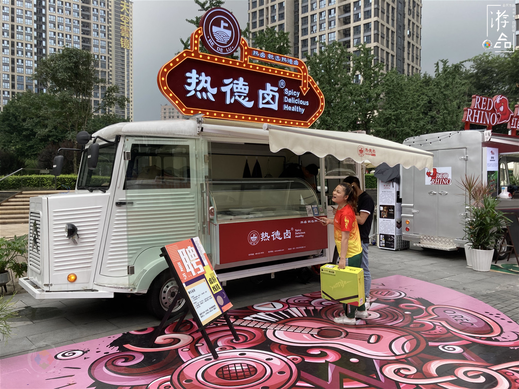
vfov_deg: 49.7
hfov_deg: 63.4
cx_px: 260
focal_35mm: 28
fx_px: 420
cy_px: 194
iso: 20
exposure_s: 1/623
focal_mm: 3.99
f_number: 1.8
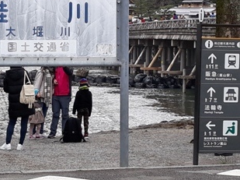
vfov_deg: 25.9
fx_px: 388
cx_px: 66
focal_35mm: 56
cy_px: 63
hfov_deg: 33.8
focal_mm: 3.71
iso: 40
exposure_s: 1/635
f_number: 1.7
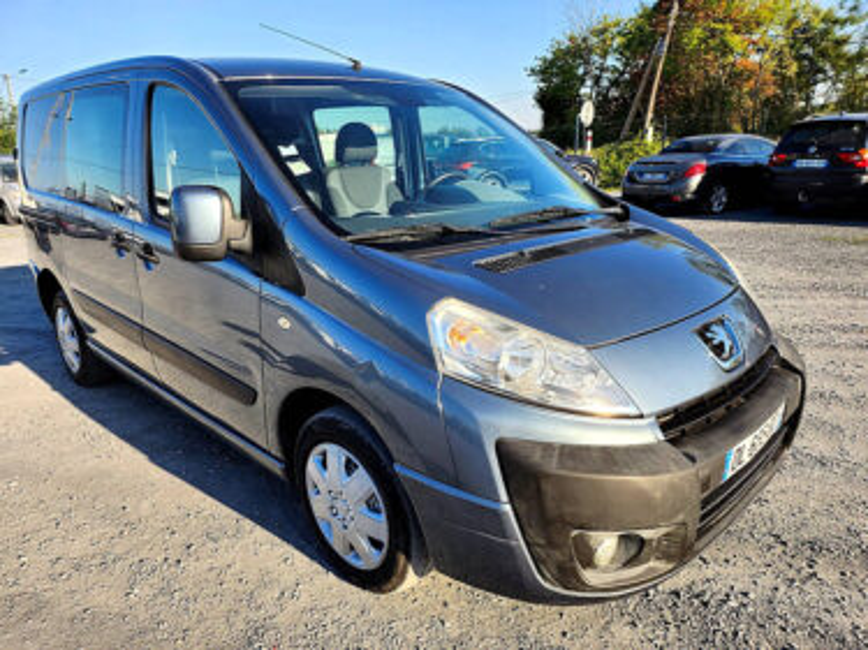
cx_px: 434
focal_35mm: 24
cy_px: 325
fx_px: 602
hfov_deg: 71.6
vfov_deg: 56.8
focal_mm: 5
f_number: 1.8
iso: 50
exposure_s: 1/1222
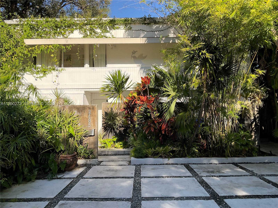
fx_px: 233
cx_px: 139
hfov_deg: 61.7
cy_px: 104
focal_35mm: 29
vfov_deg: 48.2
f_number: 1.8
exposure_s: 1/944
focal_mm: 3
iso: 16
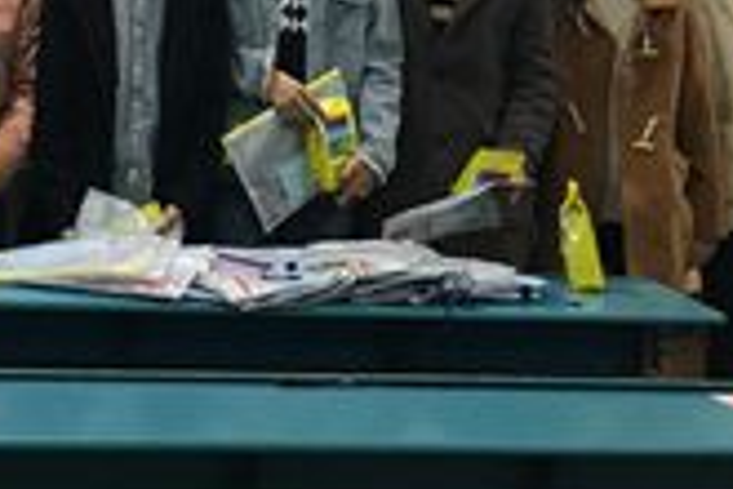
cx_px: 89
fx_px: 2382
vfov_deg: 11.2
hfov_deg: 17.3
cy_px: -293
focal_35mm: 117
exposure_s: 1/17
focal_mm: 4.15
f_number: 2.2
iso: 32
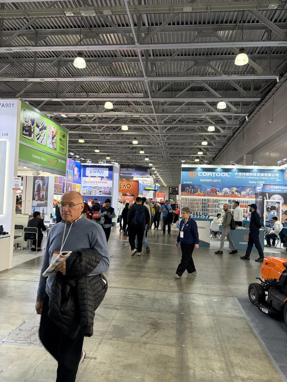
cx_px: 144
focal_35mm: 26
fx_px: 287
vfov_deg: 67.3
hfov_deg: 53.1
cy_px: 191
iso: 200
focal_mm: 5.96
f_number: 1.6
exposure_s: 1/100
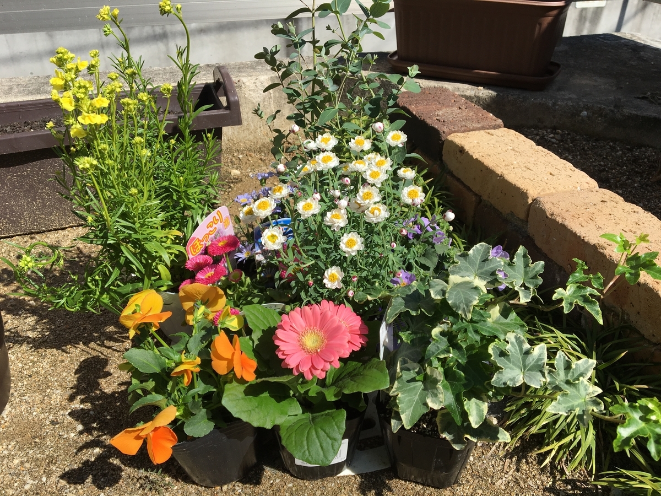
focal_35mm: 29
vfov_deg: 48.2
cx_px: 330
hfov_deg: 61.7
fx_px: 554
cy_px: 248
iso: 25
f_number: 2.2
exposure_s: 1/1832
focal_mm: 4.15
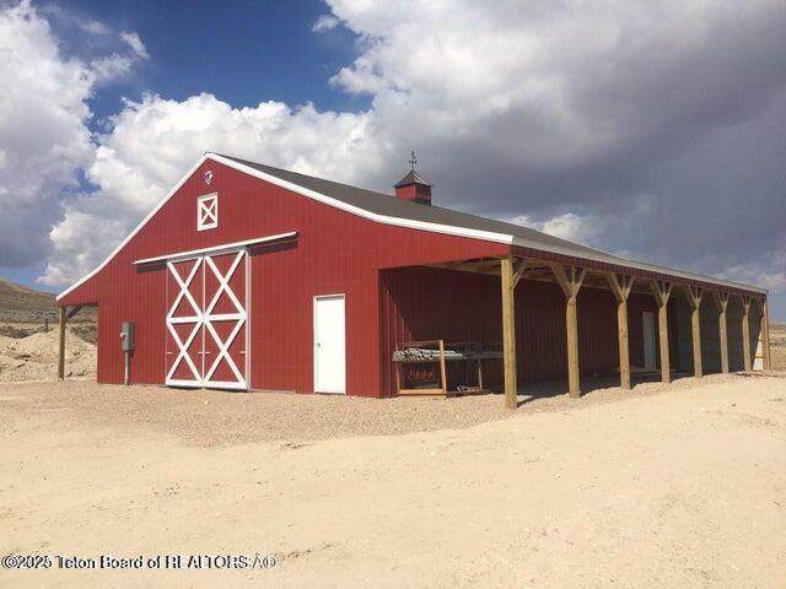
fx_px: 658
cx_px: 393
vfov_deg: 48.2
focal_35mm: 29
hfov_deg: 61.7
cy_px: 294
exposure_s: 1/4115
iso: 32
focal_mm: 4.15
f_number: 2.2
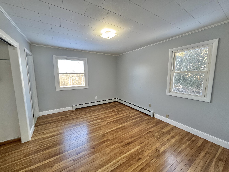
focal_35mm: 14
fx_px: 93
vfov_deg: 85.7
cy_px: 86
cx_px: 114
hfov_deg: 102.1
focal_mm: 2.22
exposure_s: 1/120
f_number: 2.2
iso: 250
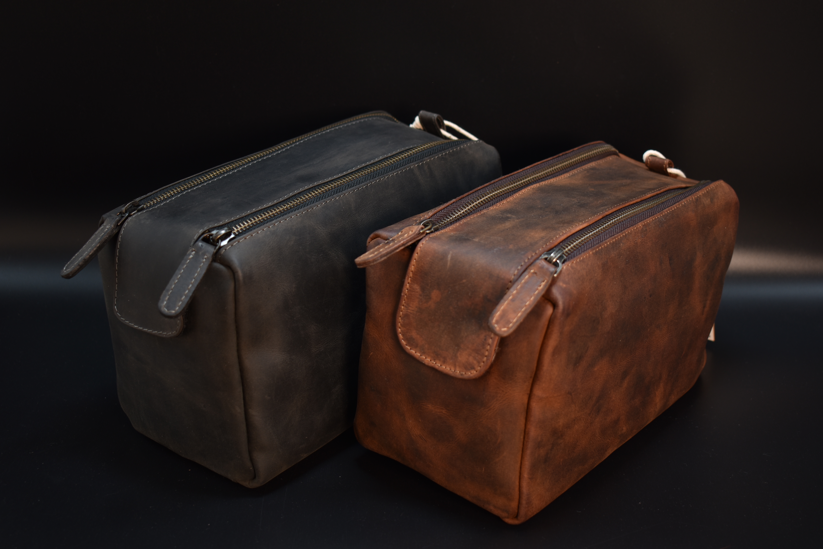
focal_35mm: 48
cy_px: 274
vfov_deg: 28.1
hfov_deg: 41.1
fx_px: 1097
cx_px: 412
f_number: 4.5
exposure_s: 1/13
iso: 100
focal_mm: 32
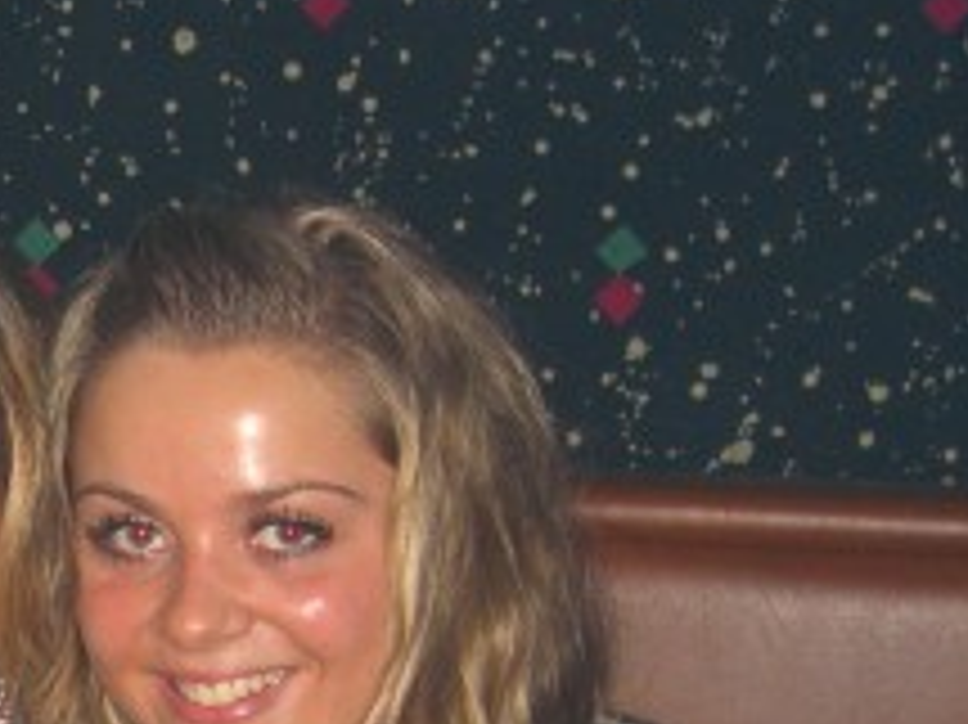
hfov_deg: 17.8
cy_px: 953
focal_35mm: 106
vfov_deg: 13.4
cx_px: -122
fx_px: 2963
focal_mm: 7.9
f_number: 2.8
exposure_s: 1/60
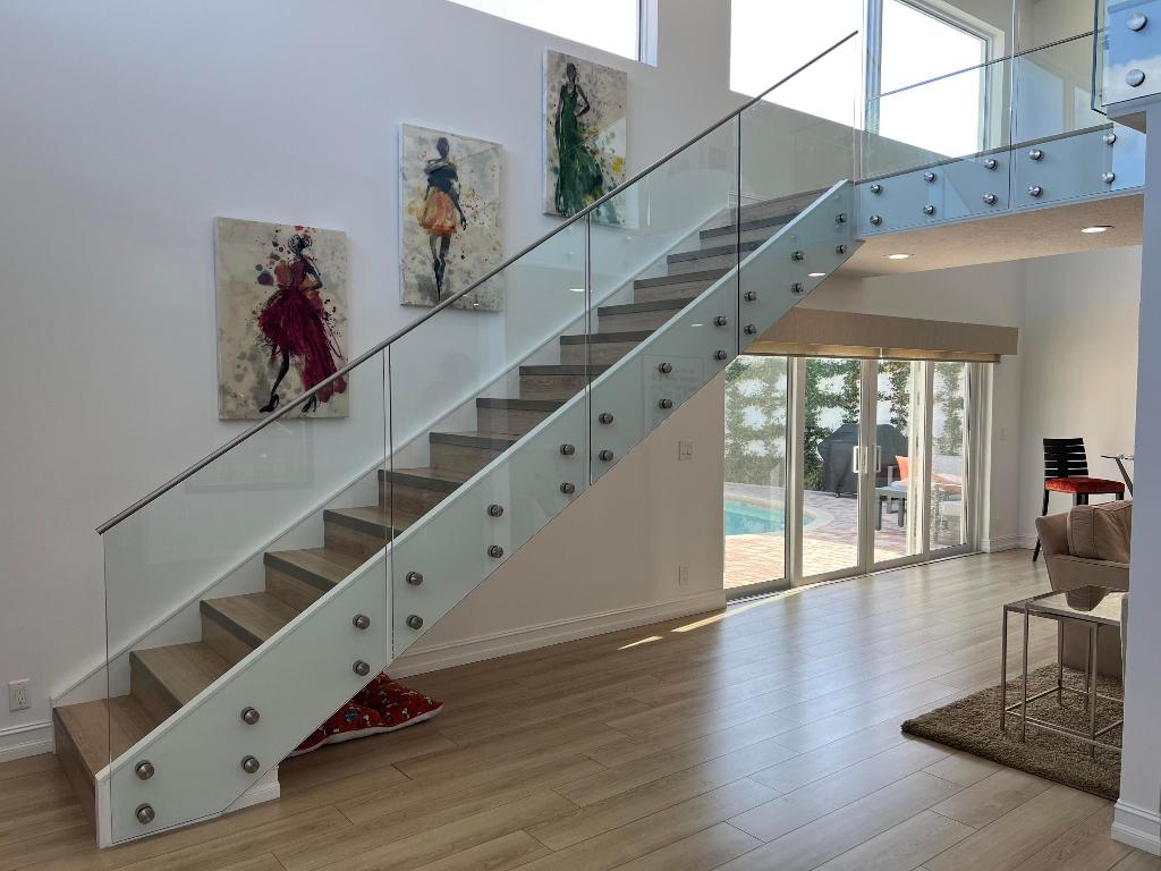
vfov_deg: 53.1
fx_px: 872
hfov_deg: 67.3
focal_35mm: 26
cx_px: 580
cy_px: 436
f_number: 1.5
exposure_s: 1/204
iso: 40
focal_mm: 5.7
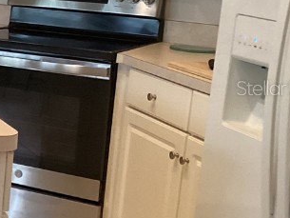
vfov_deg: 14.2
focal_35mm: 104
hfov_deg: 16.9
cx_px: -161
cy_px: 88
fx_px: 872
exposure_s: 1/60
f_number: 2.4
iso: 320
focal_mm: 3.3
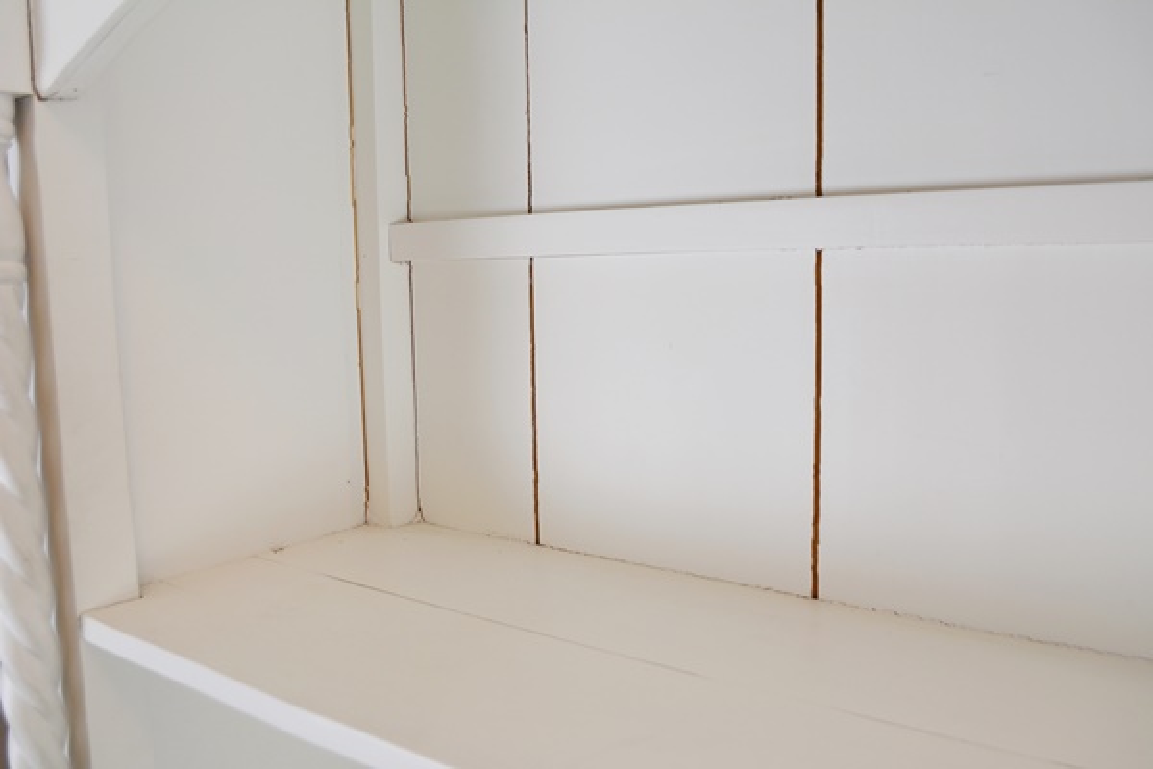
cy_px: 384
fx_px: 1057
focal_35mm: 33
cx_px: 576
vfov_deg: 40.0
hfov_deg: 57.2
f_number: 5.6
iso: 400
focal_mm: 22
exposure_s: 1/125
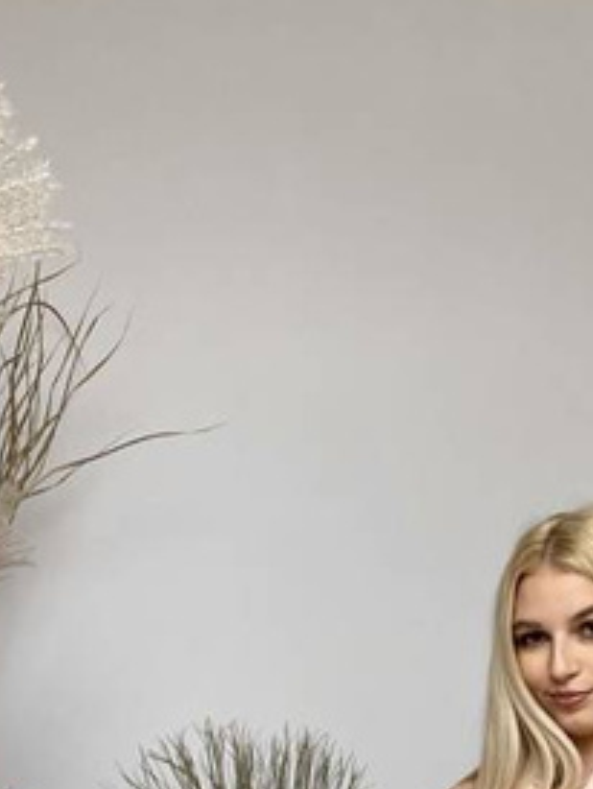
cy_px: 996
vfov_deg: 24.0
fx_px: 1642
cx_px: 406
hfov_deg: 20.4
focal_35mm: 72
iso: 50
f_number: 1.8
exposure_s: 1/121
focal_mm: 4.25
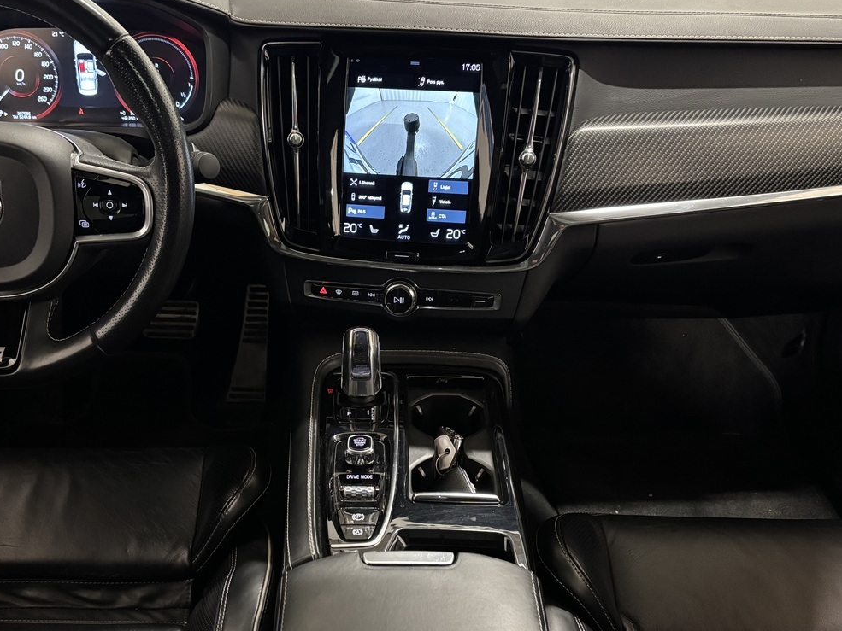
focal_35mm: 38
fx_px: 924
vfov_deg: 37.6
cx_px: 360
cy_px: 368
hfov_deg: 48.8
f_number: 1.6
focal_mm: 5.96
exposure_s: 1/25
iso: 640
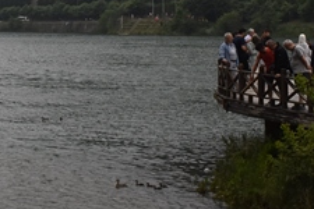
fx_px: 1104
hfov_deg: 15.7
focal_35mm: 127
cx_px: -33
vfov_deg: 10.7
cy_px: -10
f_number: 8
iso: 800
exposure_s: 1/500
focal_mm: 27
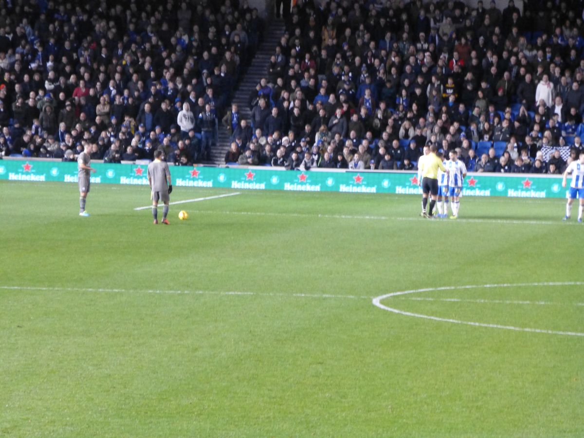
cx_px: 292
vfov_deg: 5.6
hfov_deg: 7.5
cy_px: 219
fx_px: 4471
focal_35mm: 265
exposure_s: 1/15
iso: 800
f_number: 5.8
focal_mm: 47.3
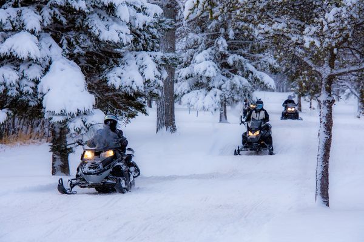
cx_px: 182
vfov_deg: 7.9
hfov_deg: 11.8
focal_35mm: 174
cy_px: 121
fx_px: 1759
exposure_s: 1/640
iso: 400
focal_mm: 116
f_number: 6.3
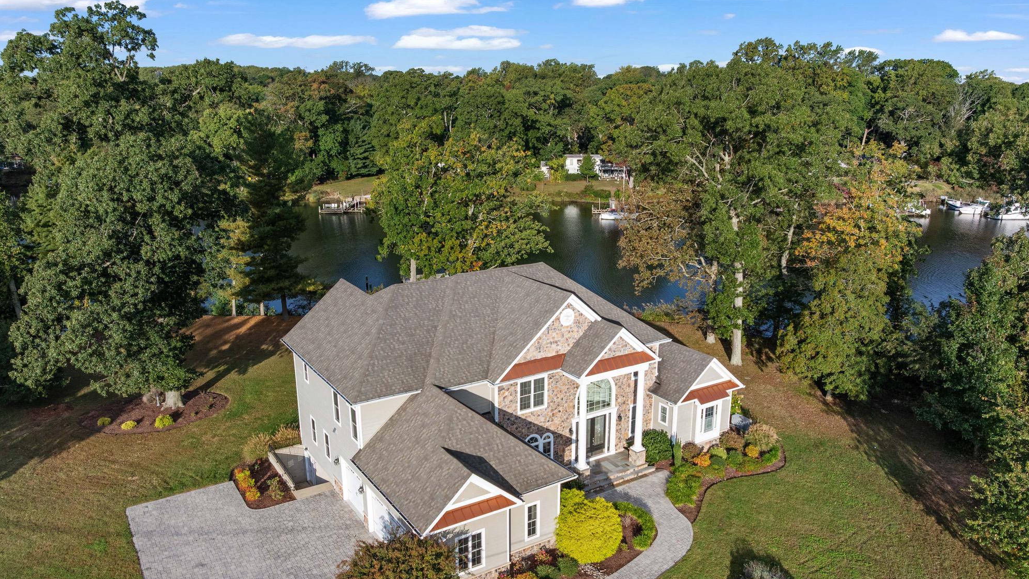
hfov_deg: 69.8
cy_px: 326
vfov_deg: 42.8
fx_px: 737
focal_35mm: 27
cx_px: 530
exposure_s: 1/160
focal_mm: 12.29
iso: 110
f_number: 4.5
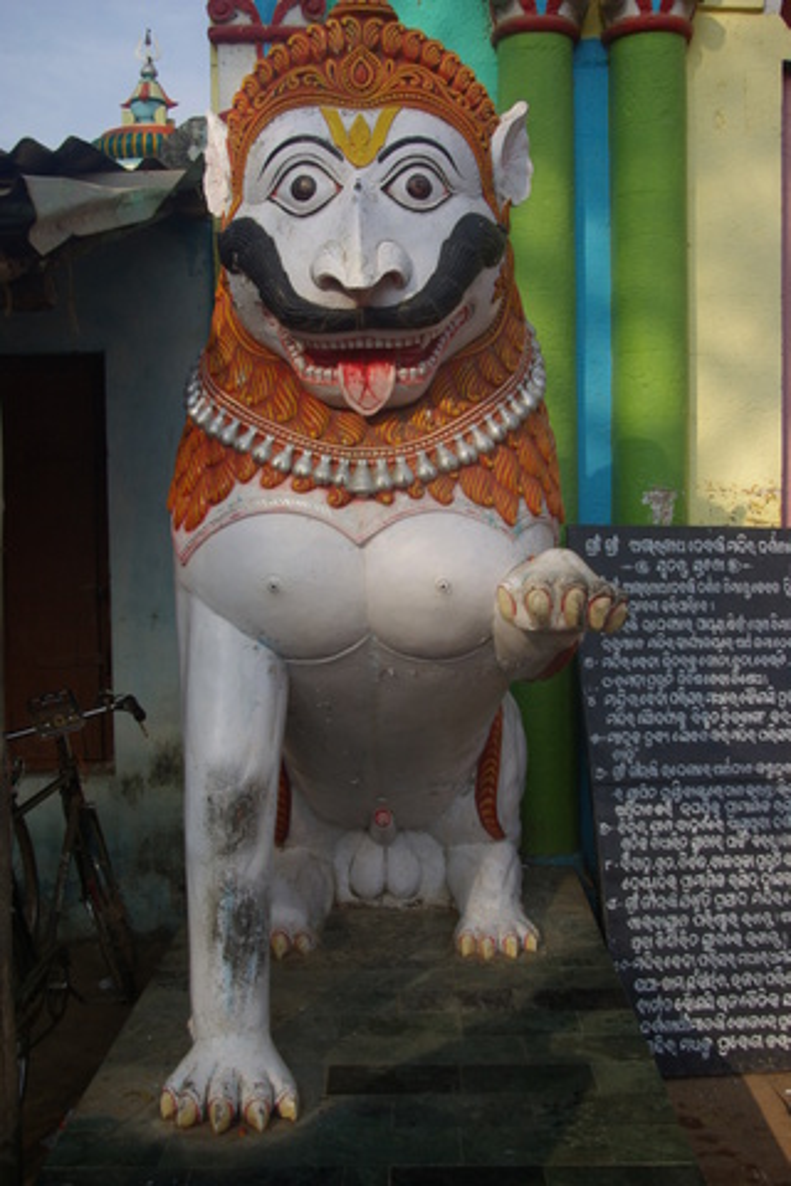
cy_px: 593
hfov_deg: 36.9
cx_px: 396
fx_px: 1186
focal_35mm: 36
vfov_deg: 53.1
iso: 100
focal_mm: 24
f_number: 5.6
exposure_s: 1/90
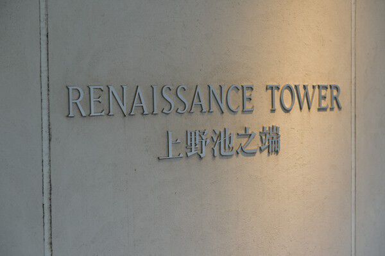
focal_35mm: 66
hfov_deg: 30.5
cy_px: 128
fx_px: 705
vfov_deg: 20.6
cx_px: 192
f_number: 4
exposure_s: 1/200
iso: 400
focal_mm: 66
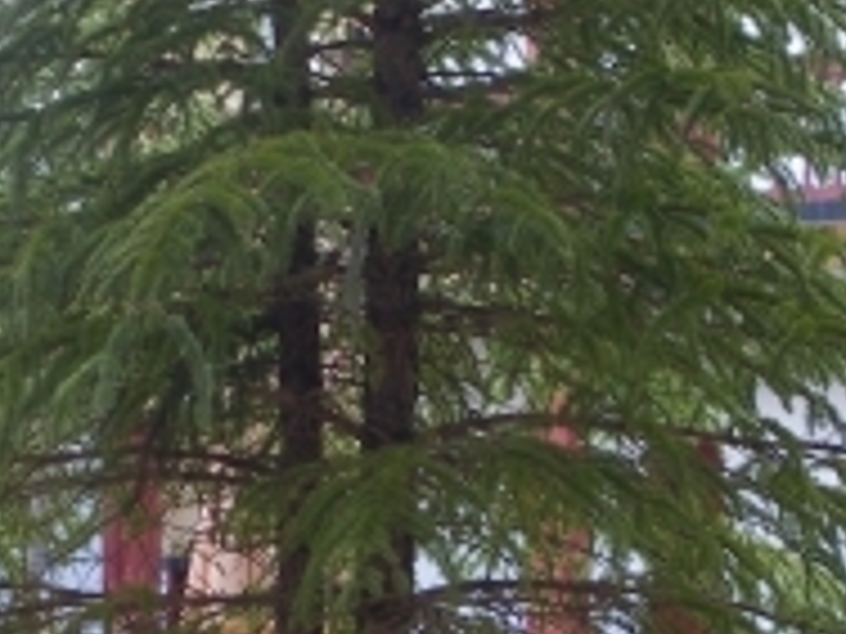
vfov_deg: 12.8
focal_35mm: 115
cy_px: 499
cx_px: 338
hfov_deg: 17.1
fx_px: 2811
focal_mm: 6.3
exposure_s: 1/50
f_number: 3.5
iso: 100
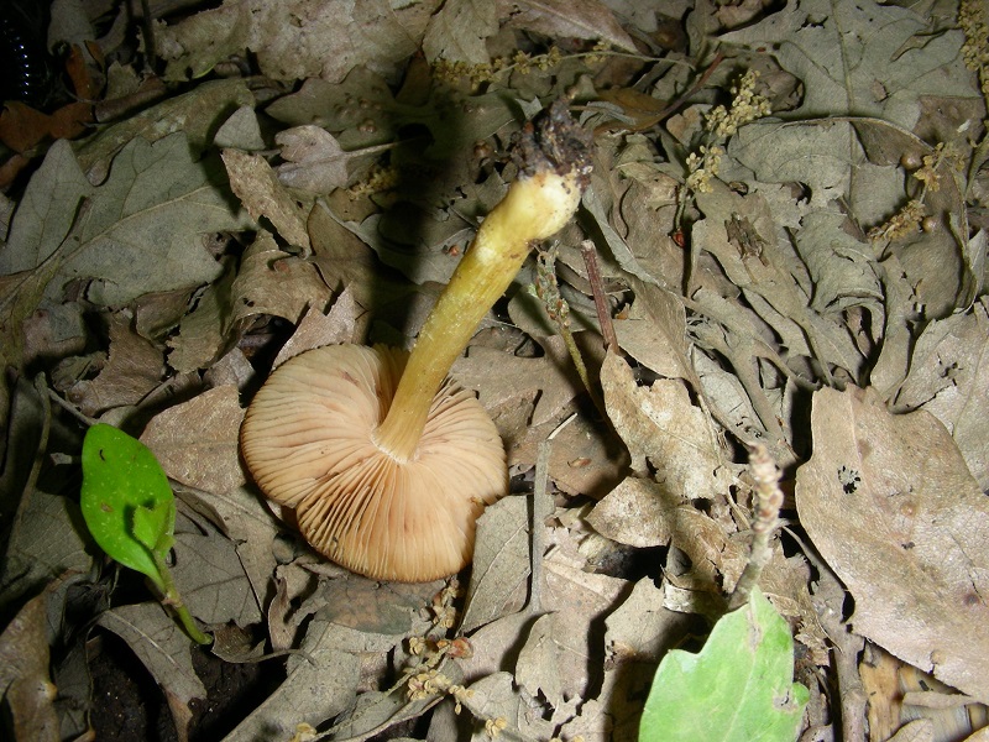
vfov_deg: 37.7
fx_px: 1086
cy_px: 371
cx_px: 494
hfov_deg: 49.0
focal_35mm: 38
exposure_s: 1/60.1
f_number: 6.8
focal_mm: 6.3
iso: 50
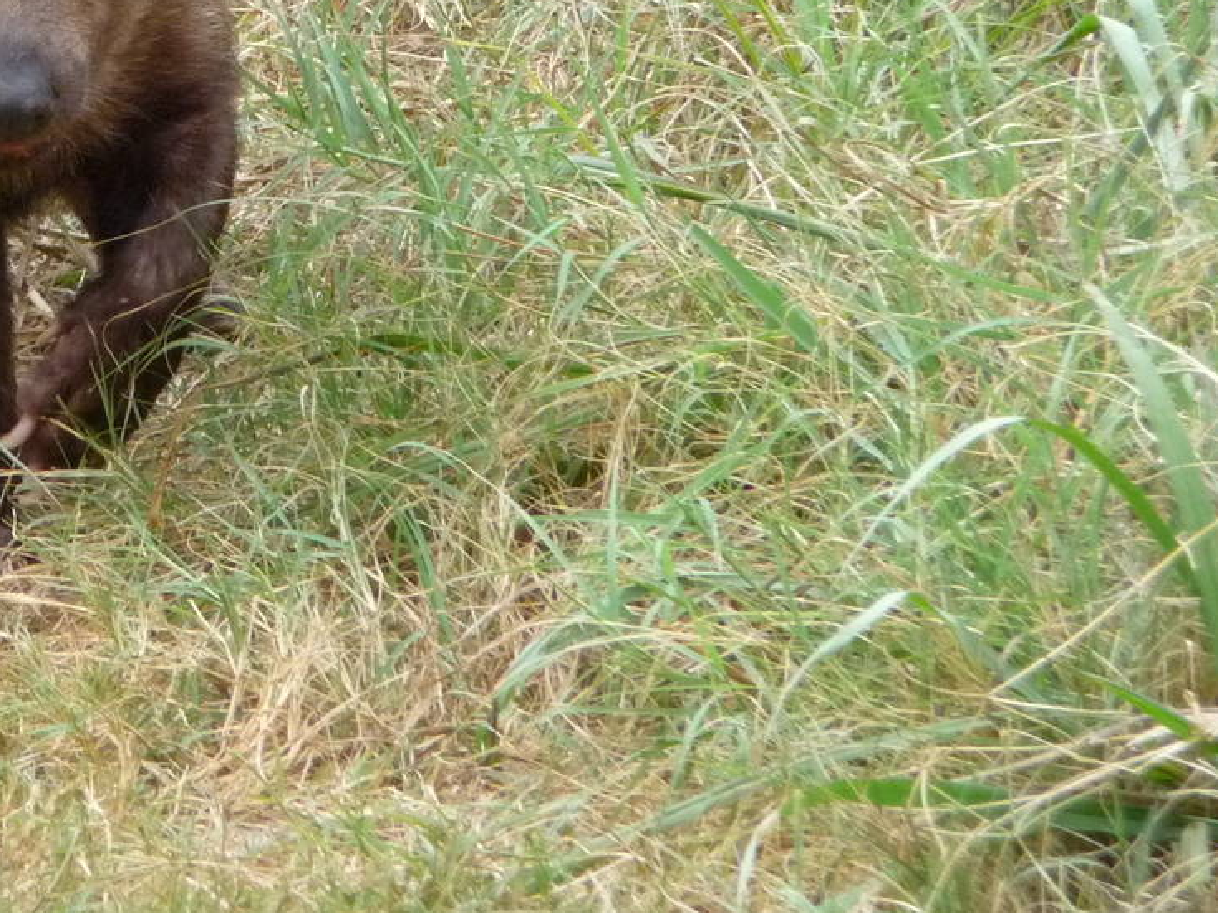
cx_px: -31
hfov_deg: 3.4
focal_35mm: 575
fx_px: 20229
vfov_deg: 2.6
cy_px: 31
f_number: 4.9
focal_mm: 45.4
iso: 400
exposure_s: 1/400
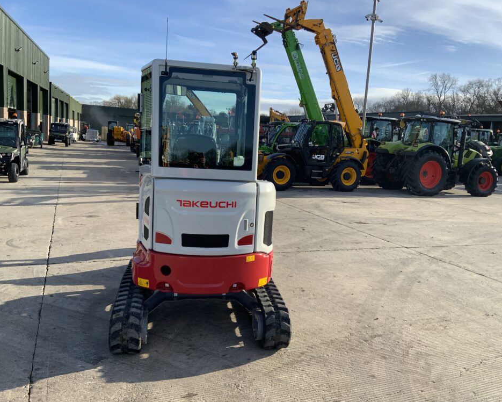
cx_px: 256
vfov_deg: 47.1
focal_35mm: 31
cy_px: 204
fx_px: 461
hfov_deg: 57.2
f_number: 1.8
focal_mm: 3
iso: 16
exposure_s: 1/1121
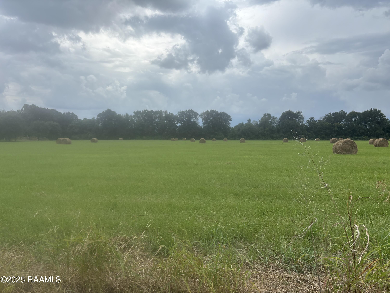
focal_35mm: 26
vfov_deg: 53.1
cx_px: 195
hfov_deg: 67.3
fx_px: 293
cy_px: 146
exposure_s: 1/5076
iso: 50
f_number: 1.6
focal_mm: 5.96
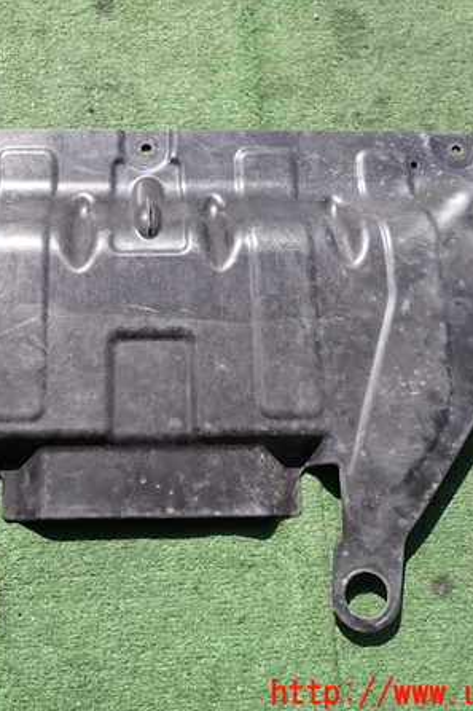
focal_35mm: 35
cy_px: 356
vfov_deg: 54.5
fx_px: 690
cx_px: 153
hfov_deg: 37.4
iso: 100
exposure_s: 1/1000
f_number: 2.8
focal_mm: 4.5
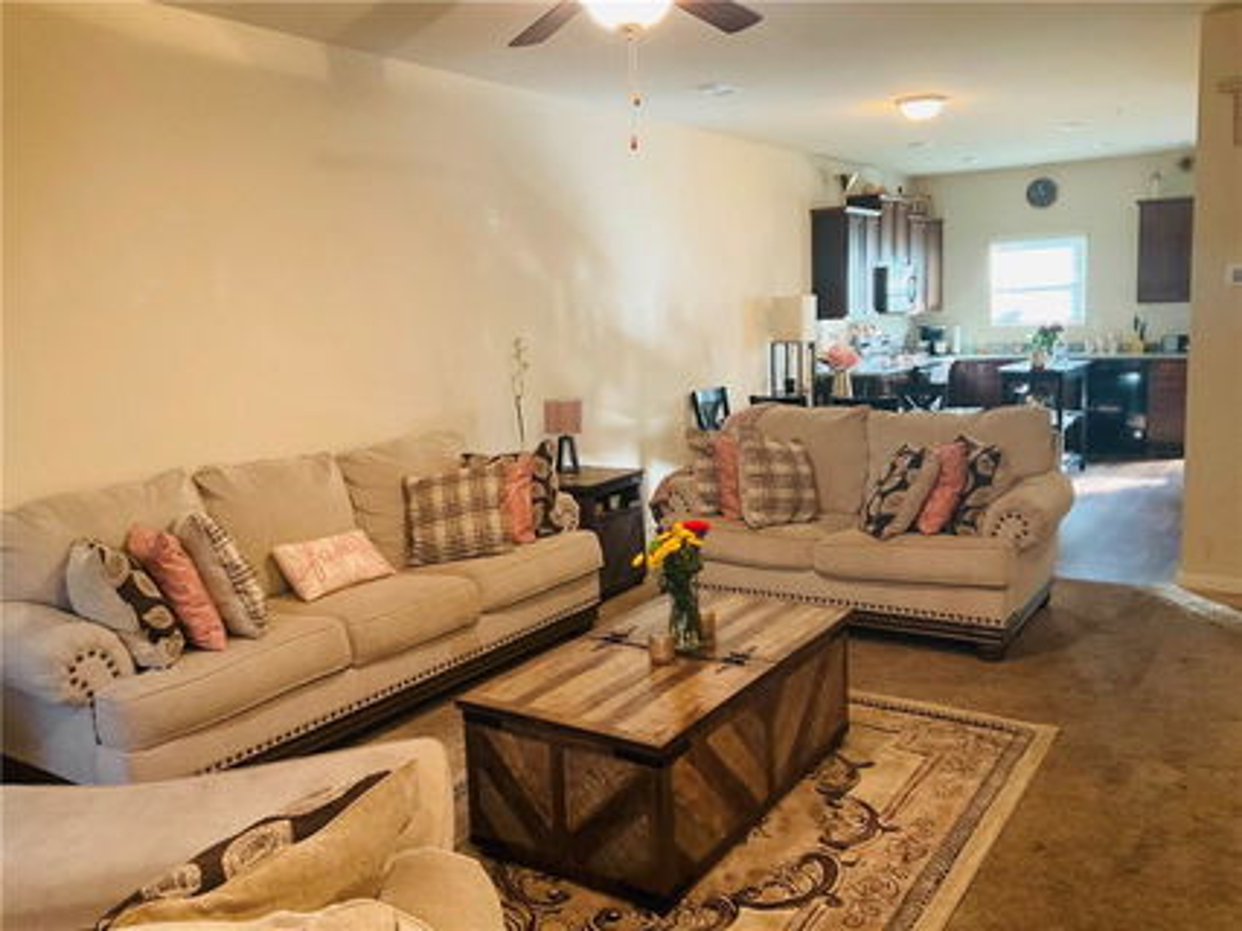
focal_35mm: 29
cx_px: 621
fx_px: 1040
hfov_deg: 61.7
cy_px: 466
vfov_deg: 48.2
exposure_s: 1/60
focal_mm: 3
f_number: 1.8
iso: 250
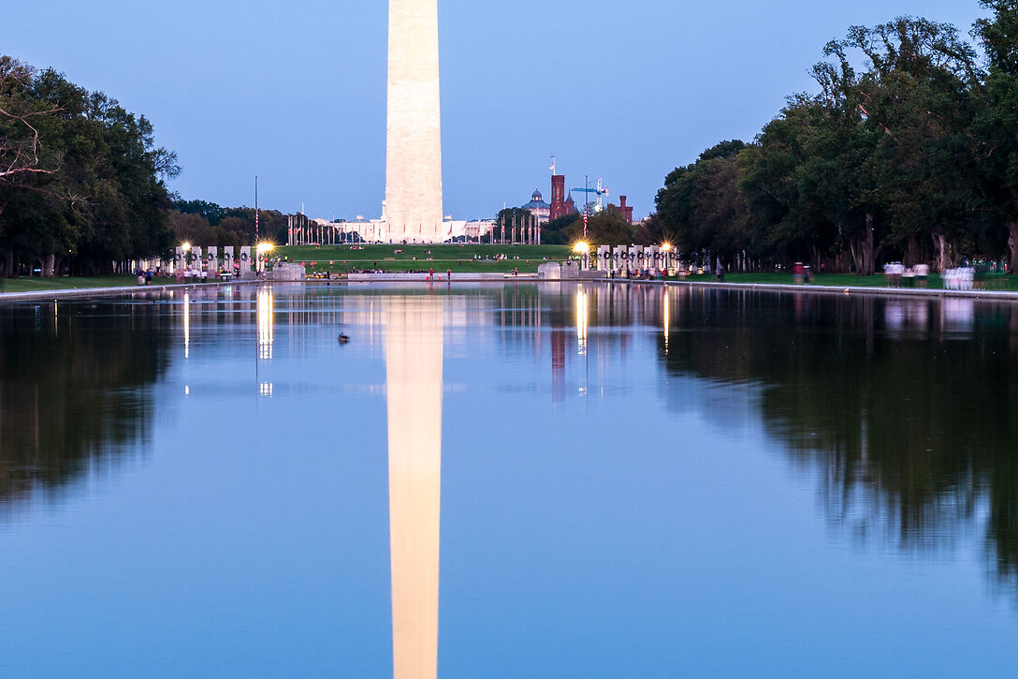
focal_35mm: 128
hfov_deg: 16.0
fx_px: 3619
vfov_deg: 10.7
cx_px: 420
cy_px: 314
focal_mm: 58
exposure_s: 4
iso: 100
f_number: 11
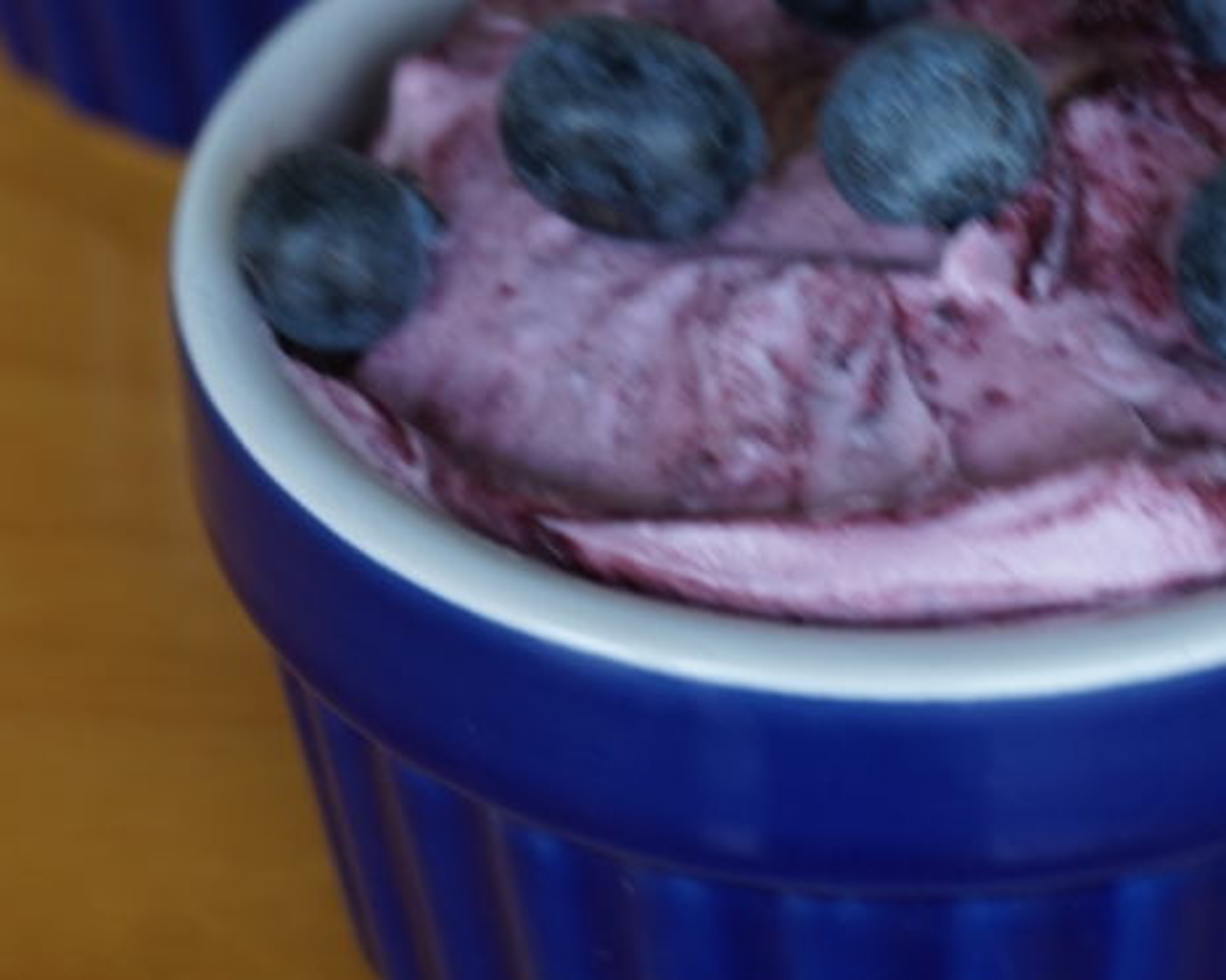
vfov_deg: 13.3
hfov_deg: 16.6
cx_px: 880
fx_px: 4173
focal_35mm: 115
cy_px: 85
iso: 200
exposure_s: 1/60
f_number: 5.6
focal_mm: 37
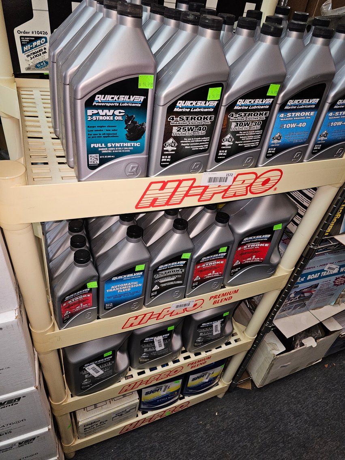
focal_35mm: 23
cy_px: 230
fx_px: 306
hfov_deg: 58.9
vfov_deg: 73.9
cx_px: 172
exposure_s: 1/60
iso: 100
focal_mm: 6.3
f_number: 1.7
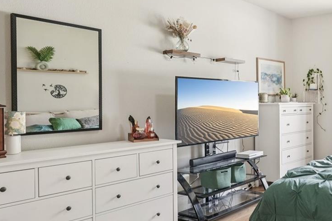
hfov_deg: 48.0
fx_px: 323
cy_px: 107
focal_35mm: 35
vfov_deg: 37.8
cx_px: 307
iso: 400
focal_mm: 16
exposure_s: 1/30
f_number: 8
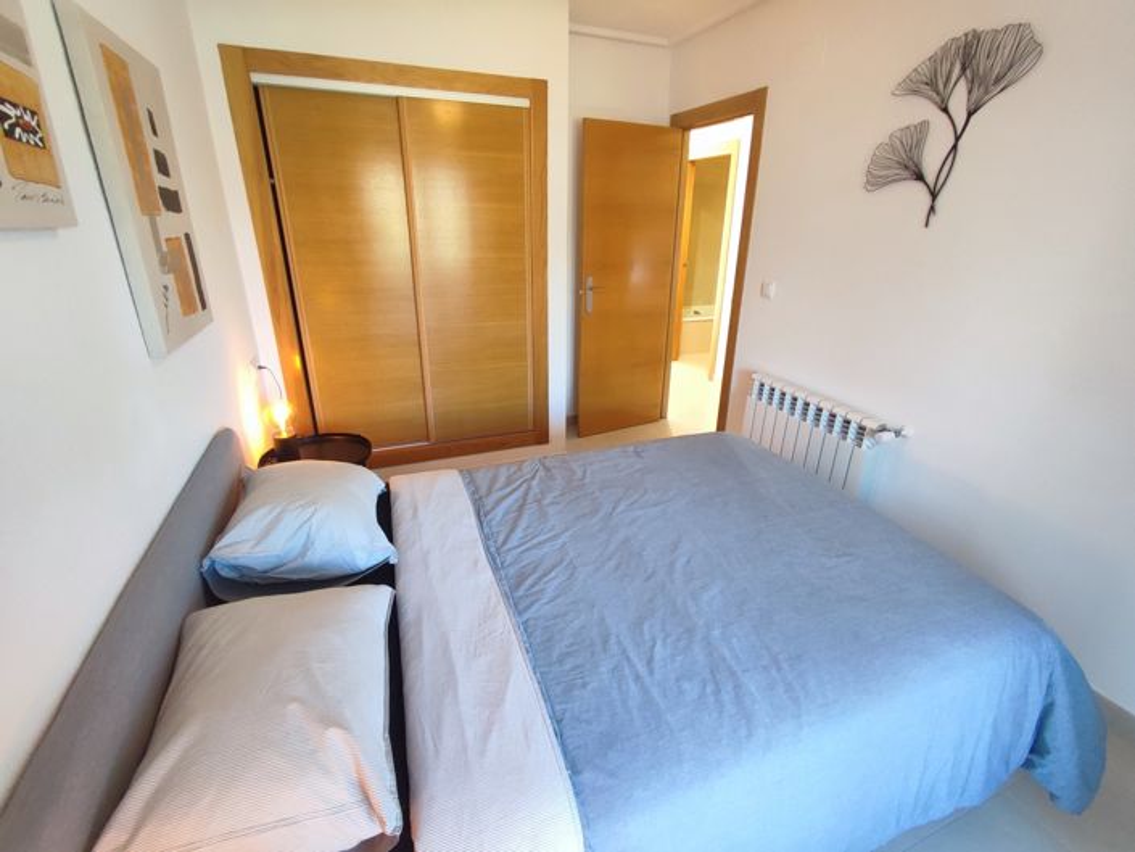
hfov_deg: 94.5
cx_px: 568
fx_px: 525
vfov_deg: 78.1
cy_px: 426
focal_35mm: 16
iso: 449
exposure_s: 1/50
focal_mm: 1.65
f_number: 2.2
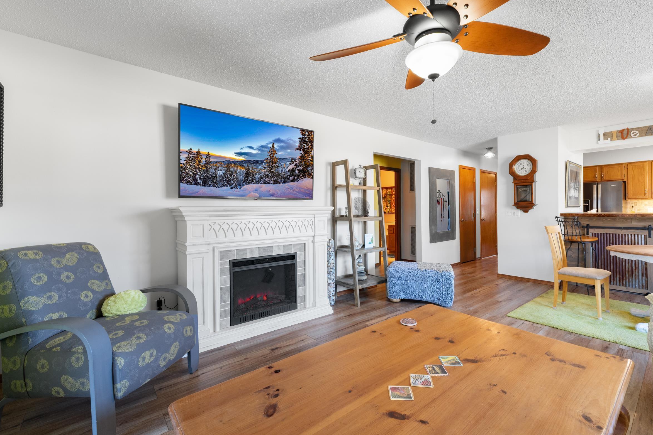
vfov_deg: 73.7
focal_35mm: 16
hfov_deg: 96.6
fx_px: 290
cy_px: 211
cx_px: 343
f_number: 8
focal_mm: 10
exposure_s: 1/3
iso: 400
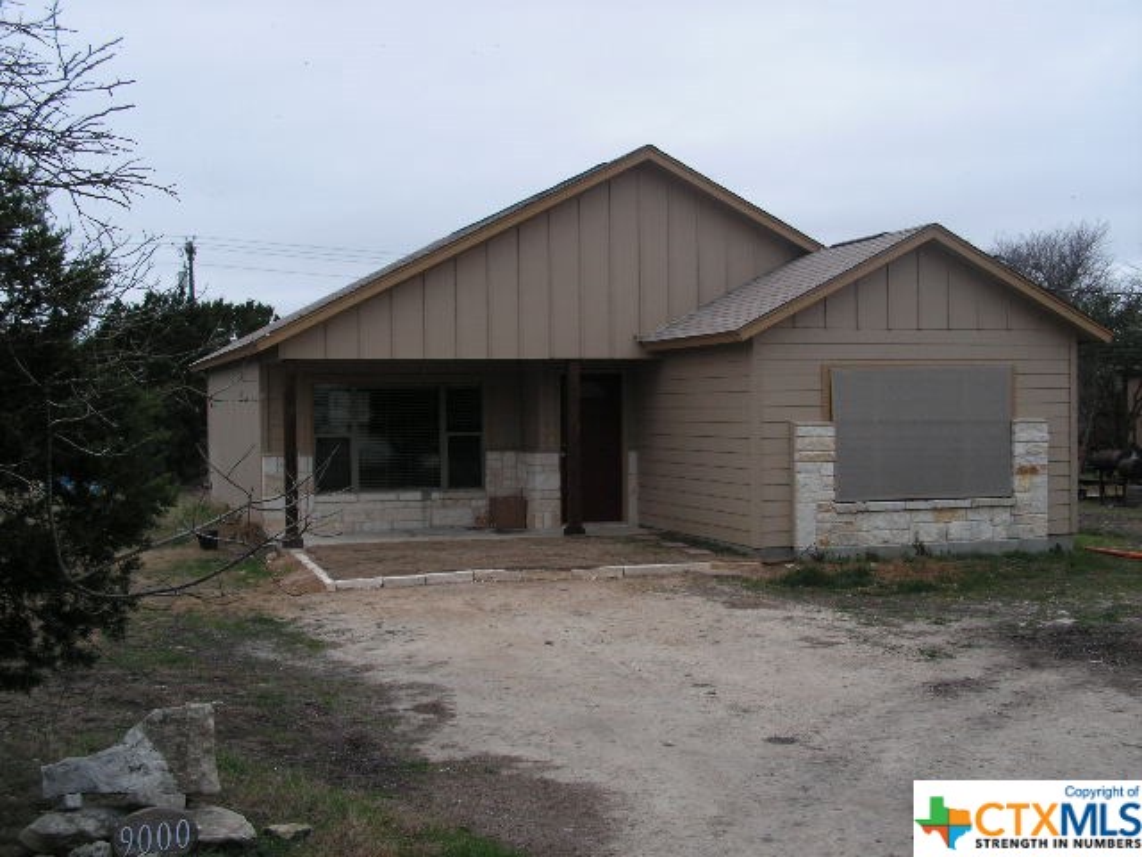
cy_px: 428
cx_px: 571
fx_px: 1452
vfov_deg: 32.9
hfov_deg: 42.9
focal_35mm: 44
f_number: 3.2
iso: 50
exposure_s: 1/250
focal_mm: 7.4
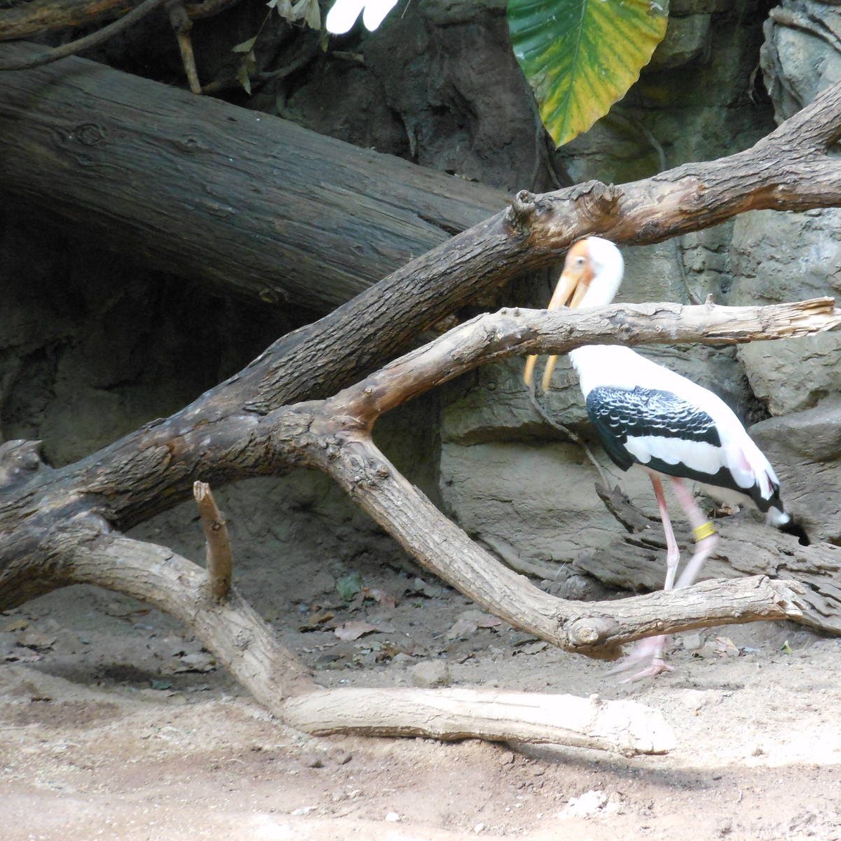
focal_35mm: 142
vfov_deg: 12.3
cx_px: 550
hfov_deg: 12.3
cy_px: 421
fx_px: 3903
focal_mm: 21.5
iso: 400
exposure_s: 1/20
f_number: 5.4
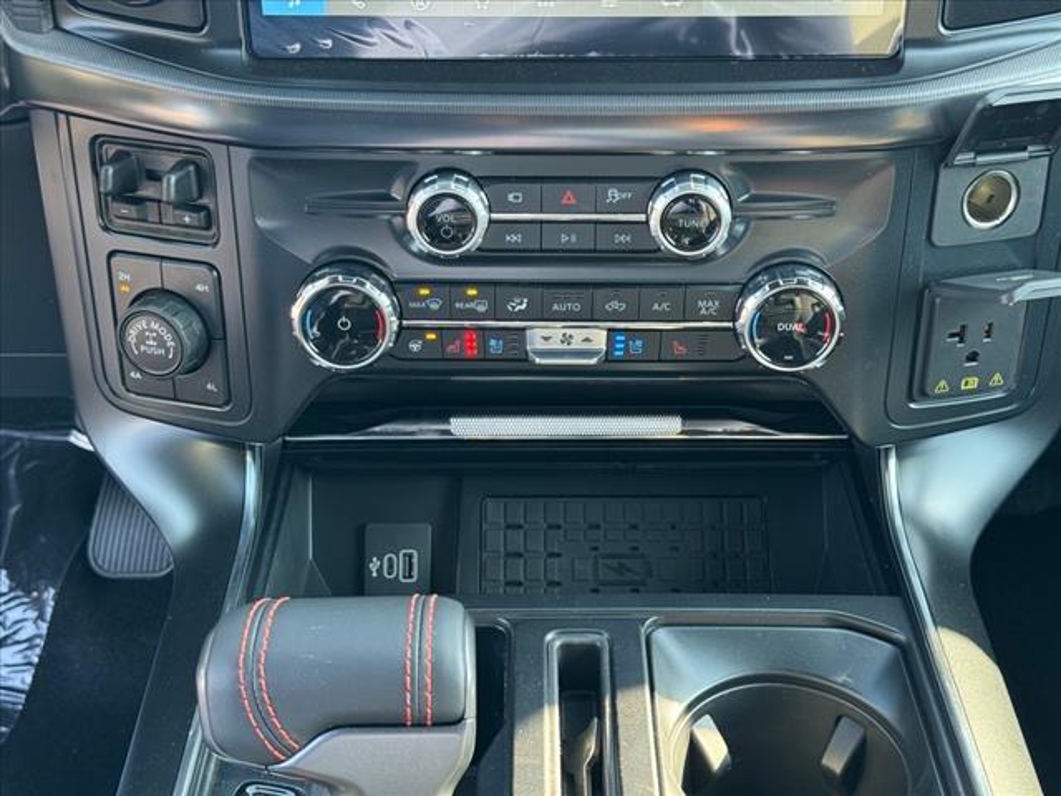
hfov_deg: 39.7
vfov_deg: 30.3
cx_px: 530
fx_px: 1471
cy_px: 398
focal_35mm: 48
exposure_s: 1/60
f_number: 1.78
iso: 100
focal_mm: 6.76
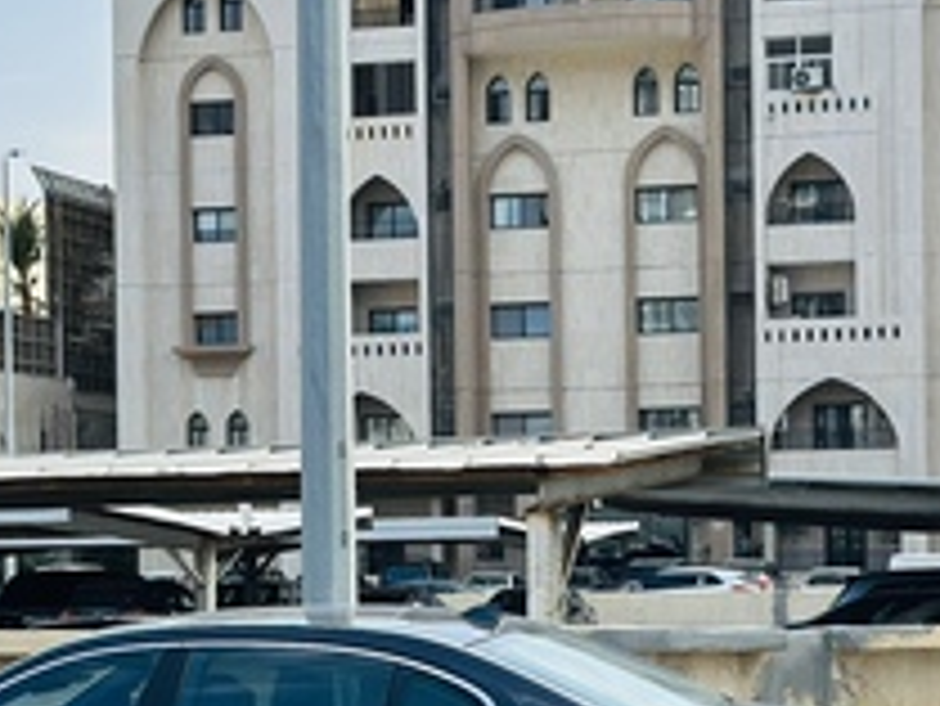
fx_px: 2853
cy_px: 492
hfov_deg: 18.7
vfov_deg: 14.1
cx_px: 385
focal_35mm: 105
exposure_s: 1/3597
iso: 100
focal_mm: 6.86
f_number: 1.78
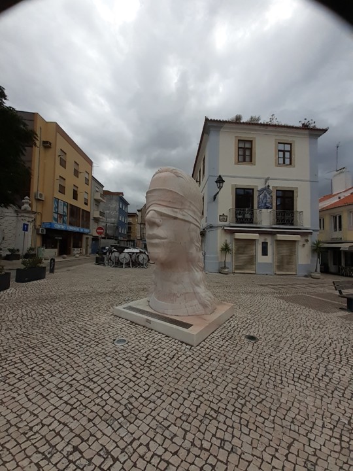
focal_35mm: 13
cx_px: 176
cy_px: 236
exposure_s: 1/2381
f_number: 2.2
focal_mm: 1.13
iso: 40
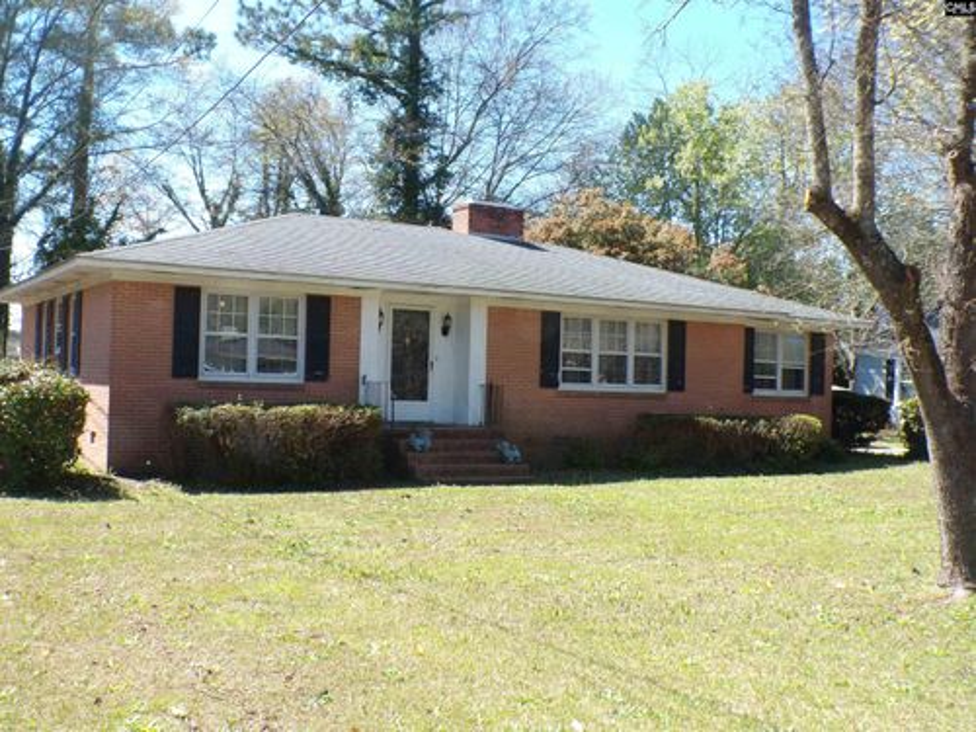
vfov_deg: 38.7
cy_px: 366
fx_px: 1043
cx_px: 488
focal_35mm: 37
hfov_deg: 50.1
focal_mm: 6.6
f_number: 4.9
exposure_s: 1/160
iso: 100
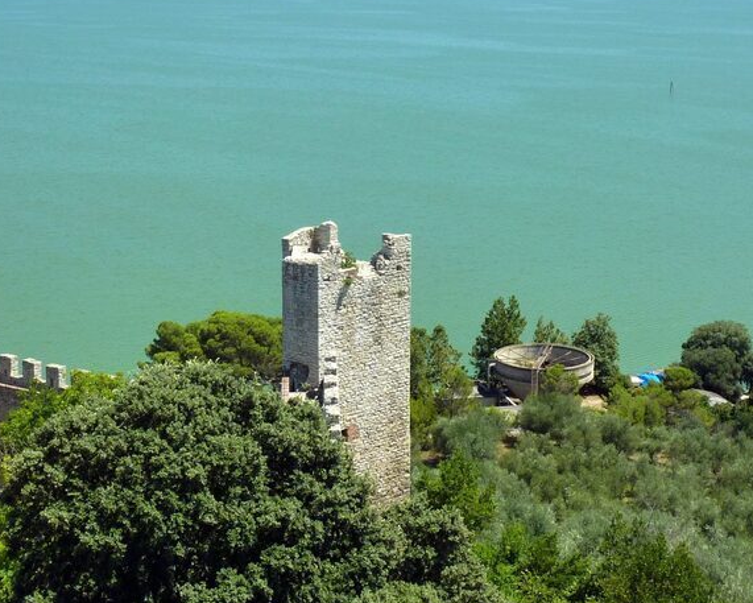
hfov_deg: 27.1
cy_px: 173
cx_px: 342
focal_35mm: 70
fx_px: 1560
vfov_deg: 21.7
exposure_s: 1/500
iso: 125
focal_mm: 6.5
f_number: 5
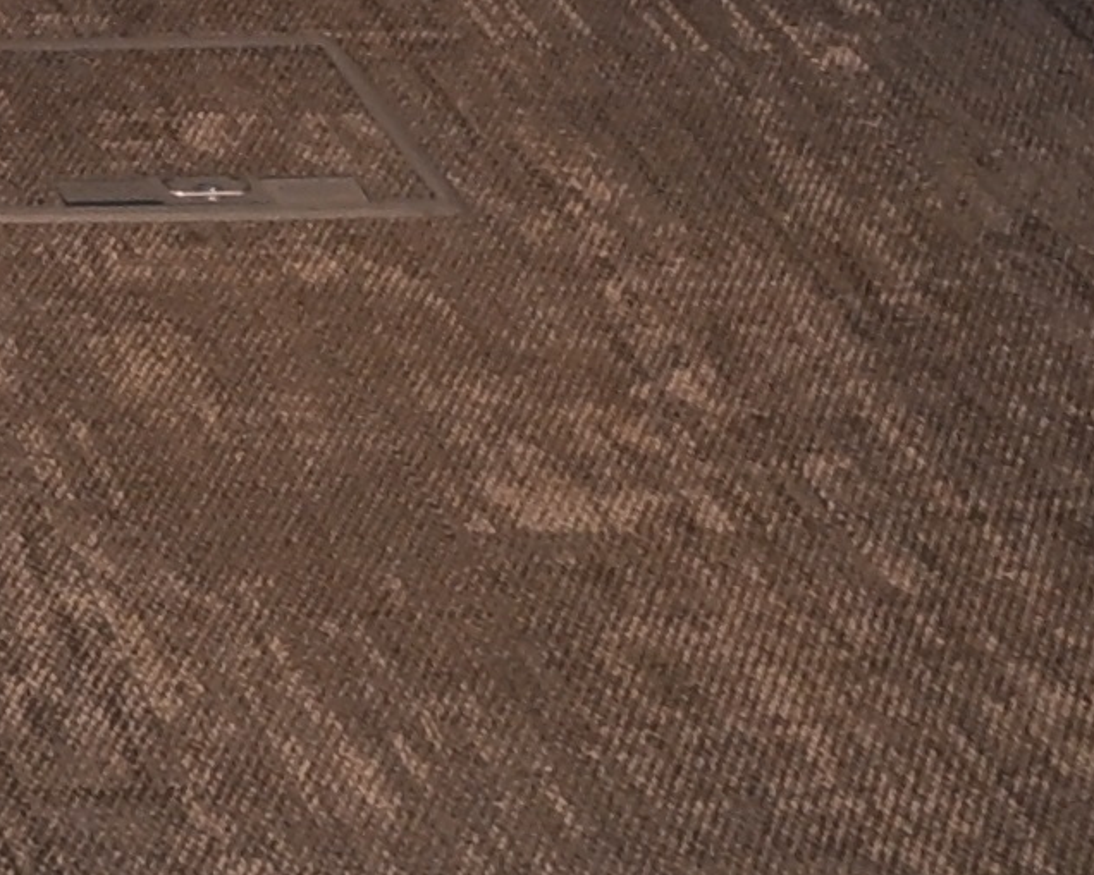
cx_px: -1608
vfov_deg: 8.9
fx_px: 4048
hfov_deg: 12.1
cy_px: -2080
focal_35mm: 125
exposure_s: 1/60
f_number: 5.6
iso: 1250
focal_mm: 14
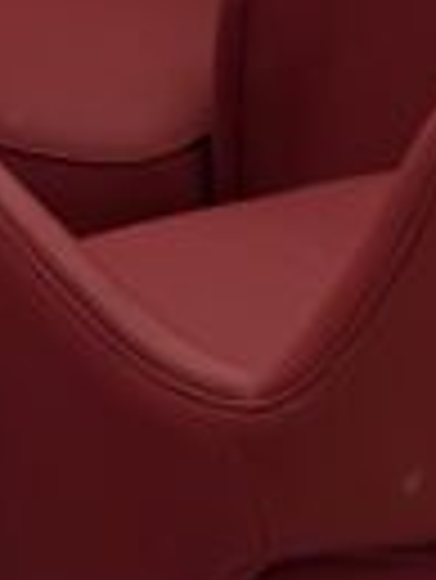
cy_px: -724
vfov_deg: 9.4
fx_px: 3202
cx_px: 398
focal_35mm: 191
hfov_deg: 7.8
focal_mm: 6.9
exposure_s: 1/25
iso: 172
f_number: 1.68
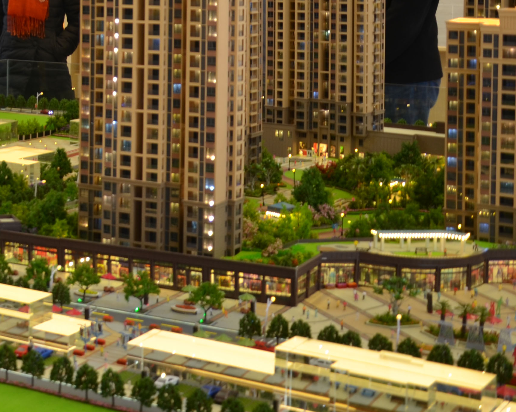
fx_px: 1288
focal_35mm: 84
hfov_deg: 20.2
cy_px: -17
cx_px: -207
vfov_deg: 17.7
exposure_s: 1/20
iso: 100
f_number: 3.8
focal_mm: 21
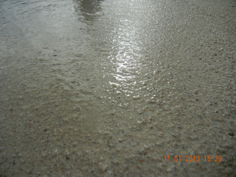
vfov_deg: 46.8
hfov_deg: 60.0
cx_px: 118
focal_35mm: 30
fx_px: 205
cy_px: 88
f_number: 7
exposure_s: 1/1066
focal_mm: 5.4
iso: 160
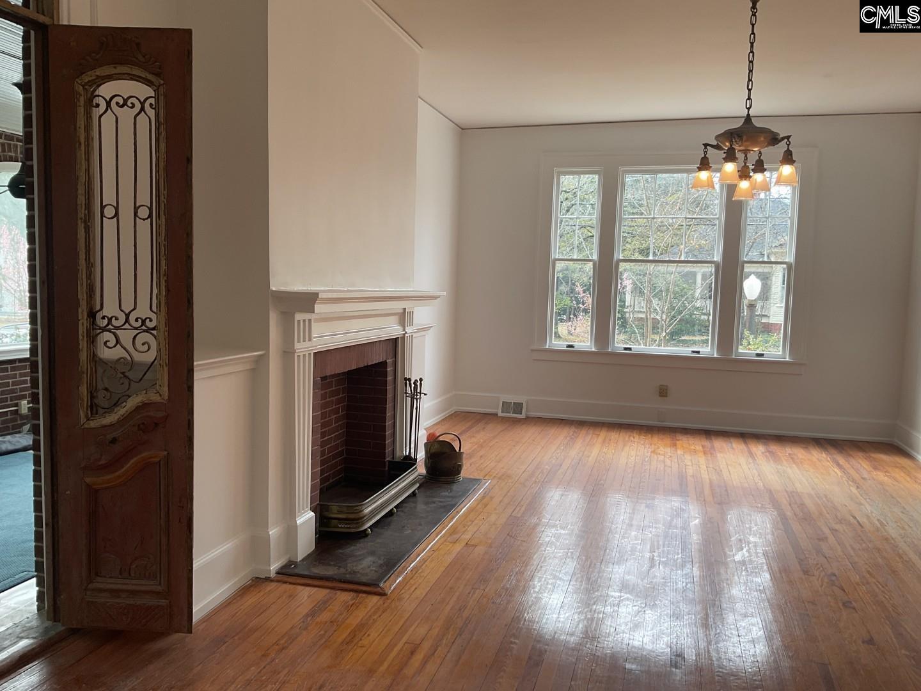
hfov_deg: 61.7
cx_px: 460
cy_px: 346
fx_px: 772
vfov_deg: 48.2
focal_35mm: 29
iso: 25
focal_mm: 3
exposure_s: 1/120
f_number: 1.8
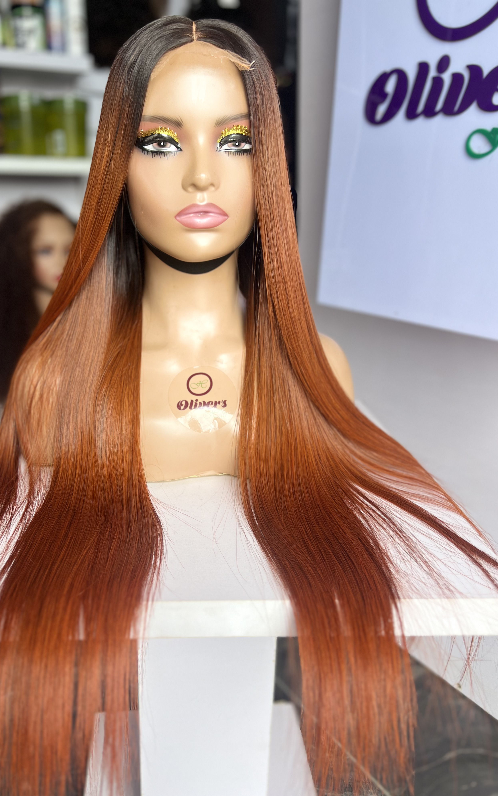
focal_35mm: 28
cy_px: 403
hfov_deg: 44.4
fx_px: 608
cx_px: 206
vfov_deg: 66.5
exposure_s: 1/154
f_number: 1.5
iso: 40
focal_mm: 5.7
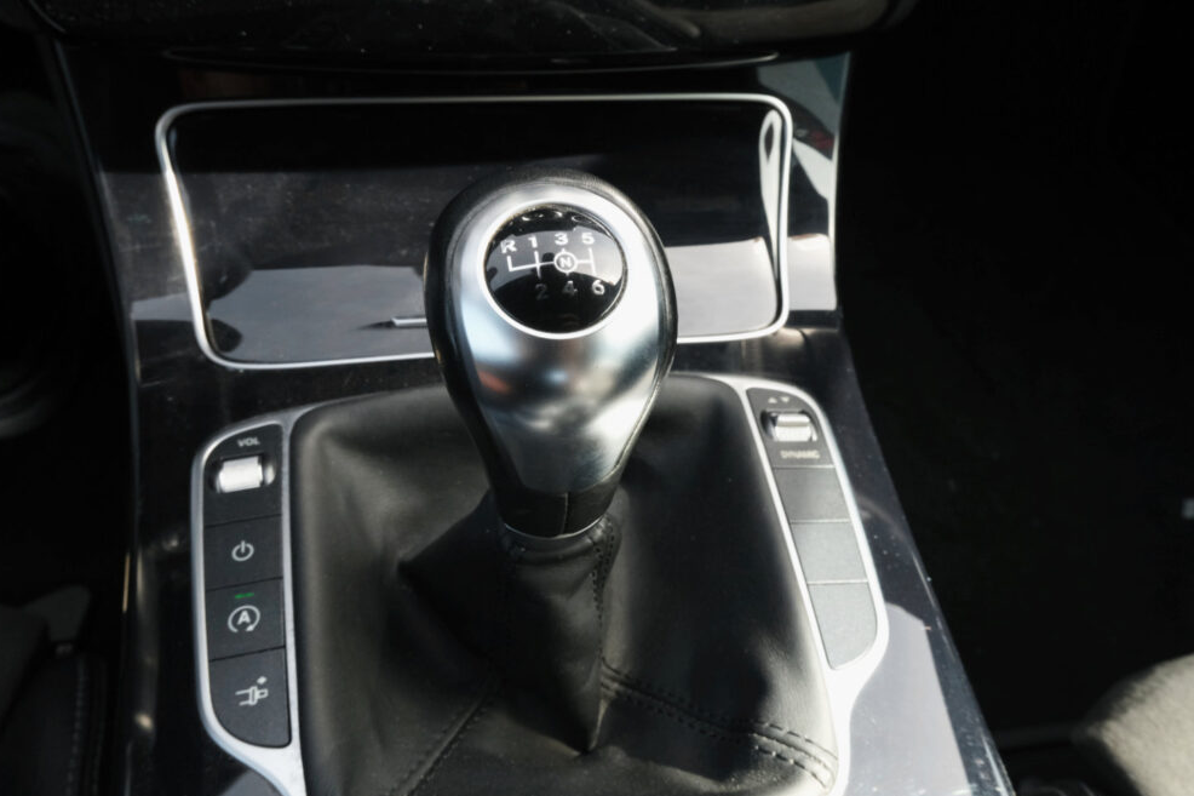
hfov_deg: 67.4
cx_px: 593
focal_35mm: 27
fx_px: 895
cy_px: 404
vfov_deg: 47.9
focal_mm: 17.5
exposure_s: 1/160
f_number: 10
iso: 1600
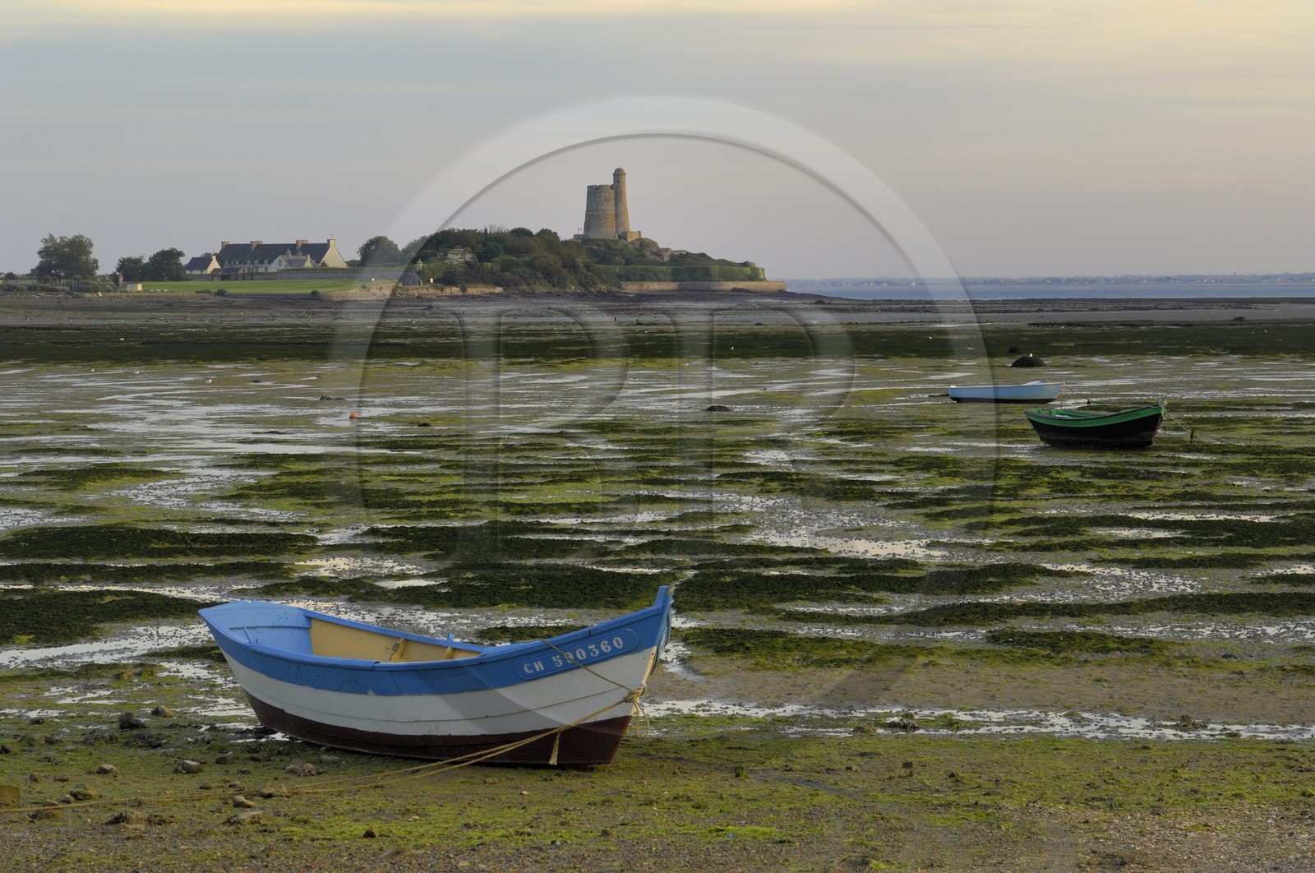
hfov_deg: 19.5
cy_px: 436
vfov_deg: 13.0
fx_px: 3830
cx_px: 658
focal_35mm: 105
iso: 100
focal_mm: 70
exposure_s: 1/20
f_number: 9
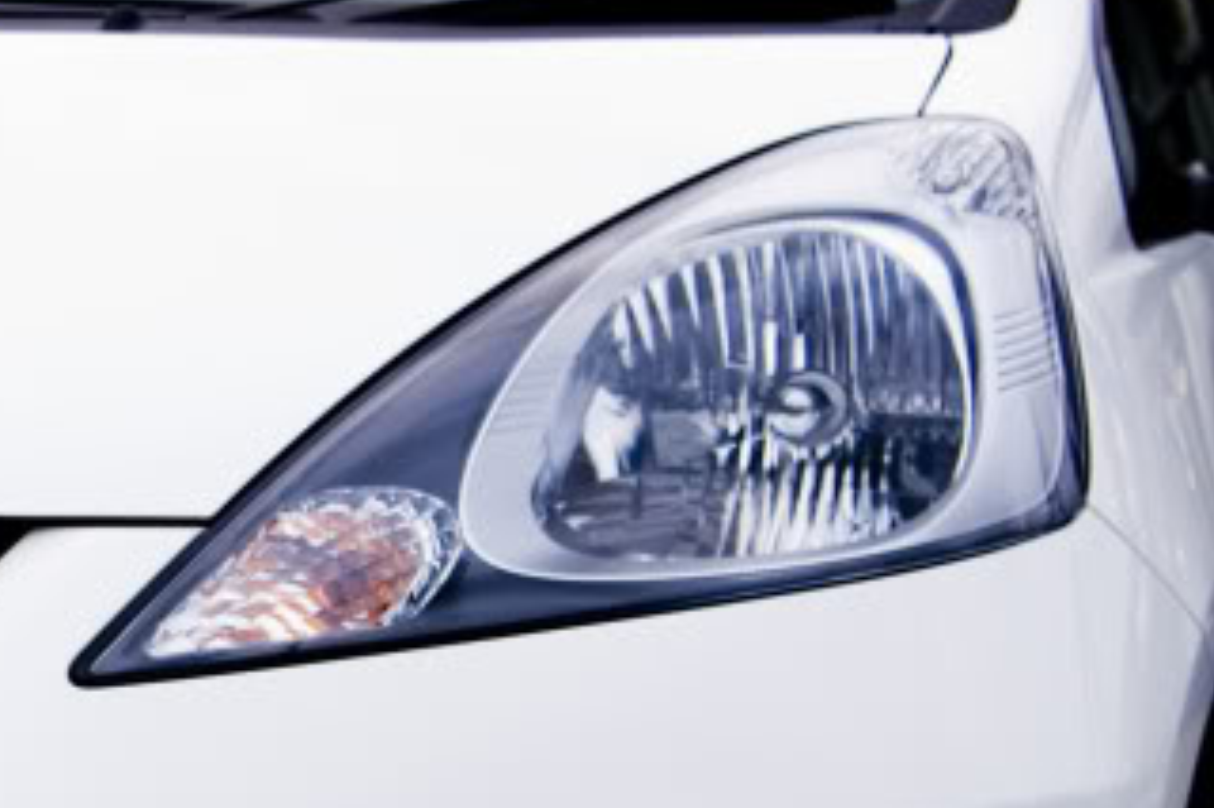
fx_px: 3876
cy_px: 565
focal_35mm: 115
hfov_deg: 17.2
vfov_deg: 11.9
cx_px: -120
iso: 200
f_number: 2.8
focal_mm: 24
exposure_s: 1/60
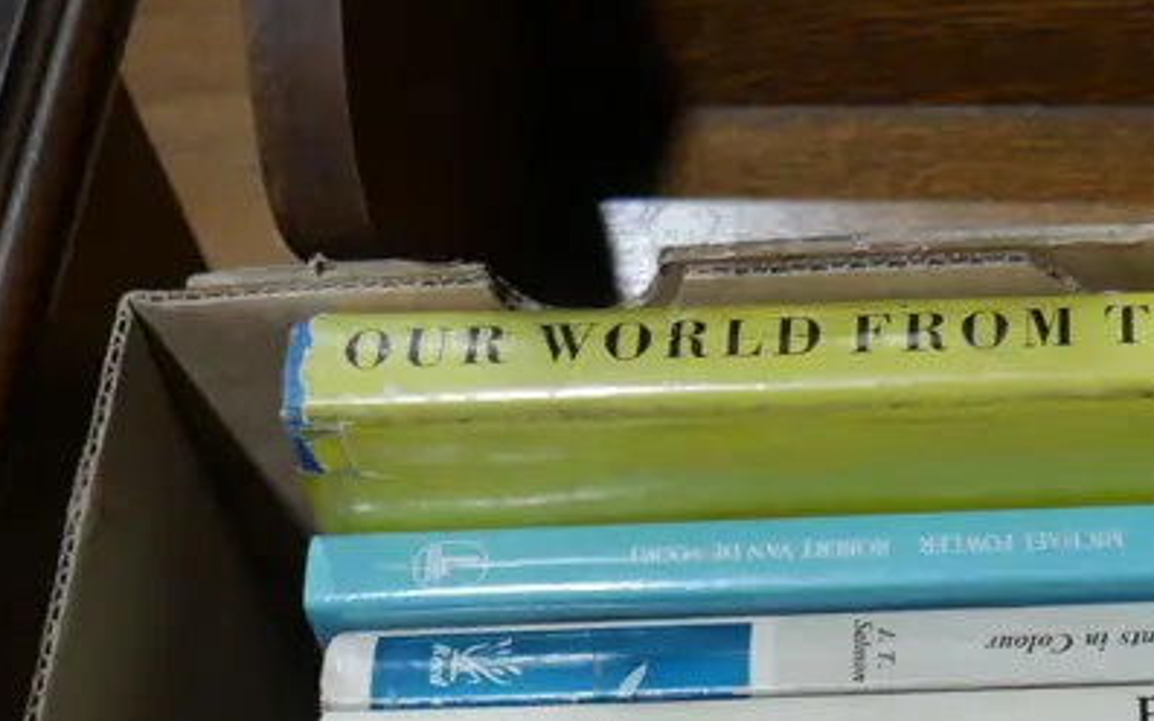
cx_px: 1058
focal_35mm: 82
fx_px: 2579
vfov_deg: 15.3
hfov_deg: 24.4
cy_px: 906
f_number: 4
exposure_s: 1/125
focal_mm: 15
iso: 200
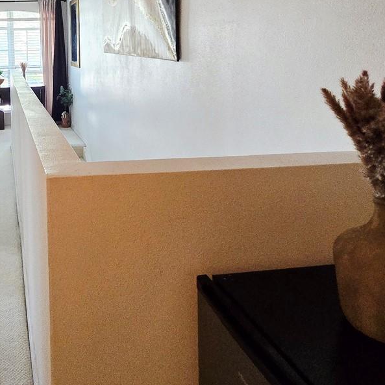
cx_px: 36
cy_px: 61
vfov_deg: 48.6
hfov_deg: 47.1
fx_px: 390
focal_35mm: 31
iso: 400
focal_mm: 2.2
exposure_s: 1/60.2
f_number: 2.2
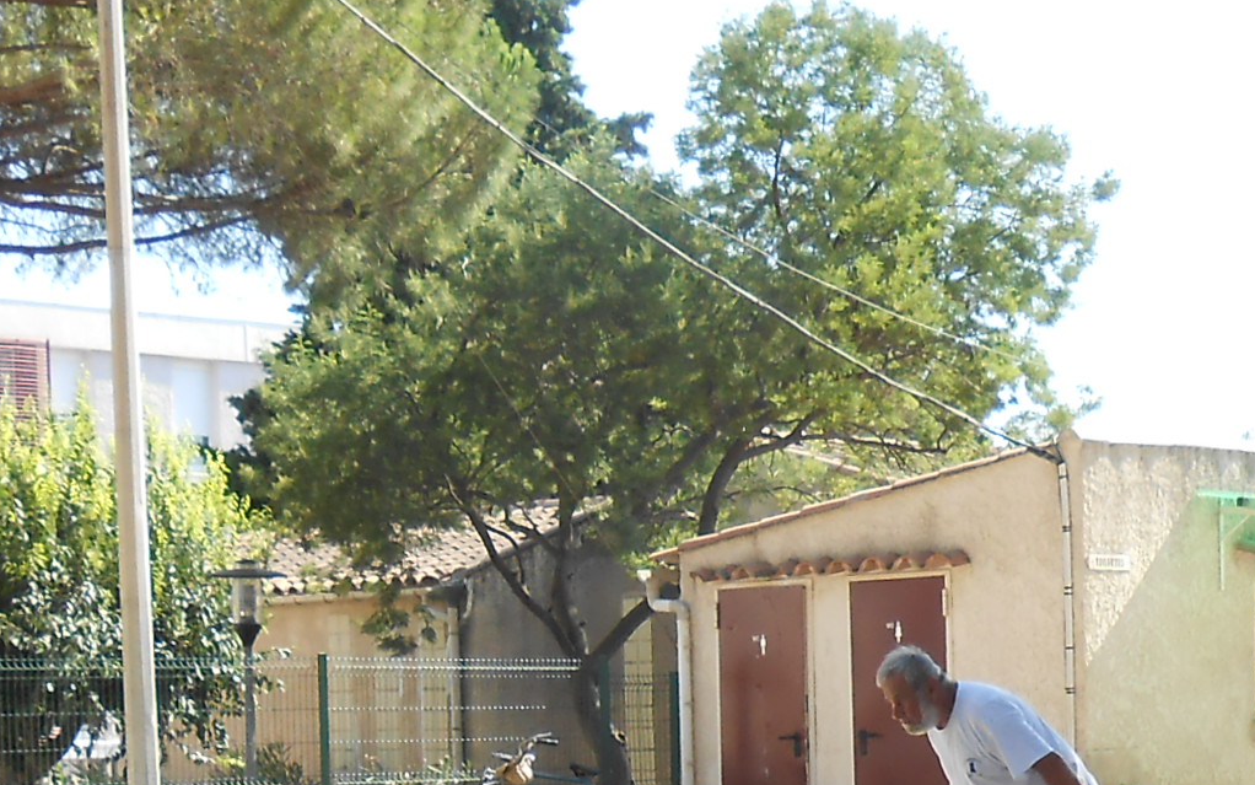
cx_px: 699
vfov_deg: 14.3
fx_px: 3010
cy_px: 985
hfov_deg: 23.5
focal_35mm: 88
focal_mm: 4.6
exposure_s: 1/200
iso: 80
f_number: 3.5
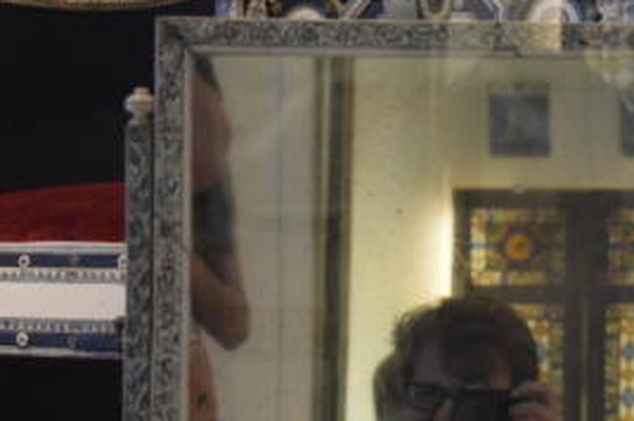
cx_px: 457
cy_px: 325
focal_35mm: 154
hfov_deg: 13.3
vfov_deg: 8.9
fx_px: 2708
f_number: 5.6
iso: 5000
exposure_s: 1/60
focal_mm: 55
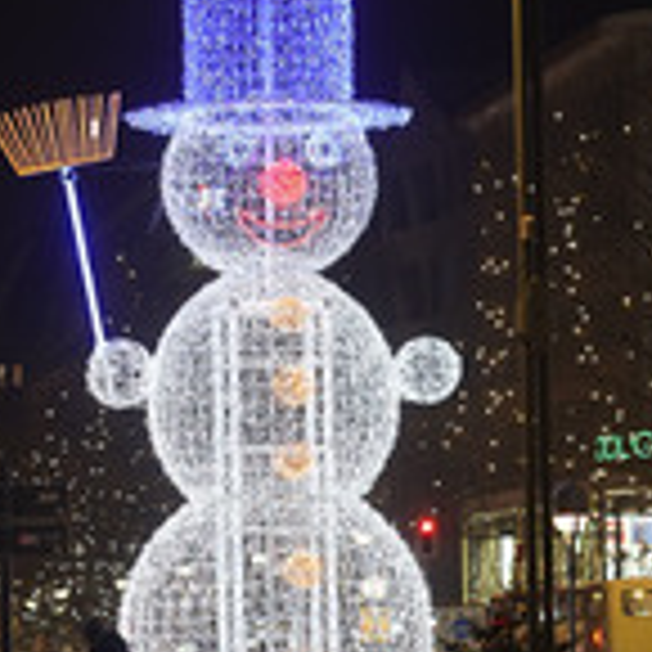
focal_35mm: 224
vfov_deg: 7.8
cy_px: 499
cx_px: 223
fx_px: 4773
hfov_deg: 7.8
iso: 1600
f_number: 2.8
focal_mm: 85
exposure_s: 1/250
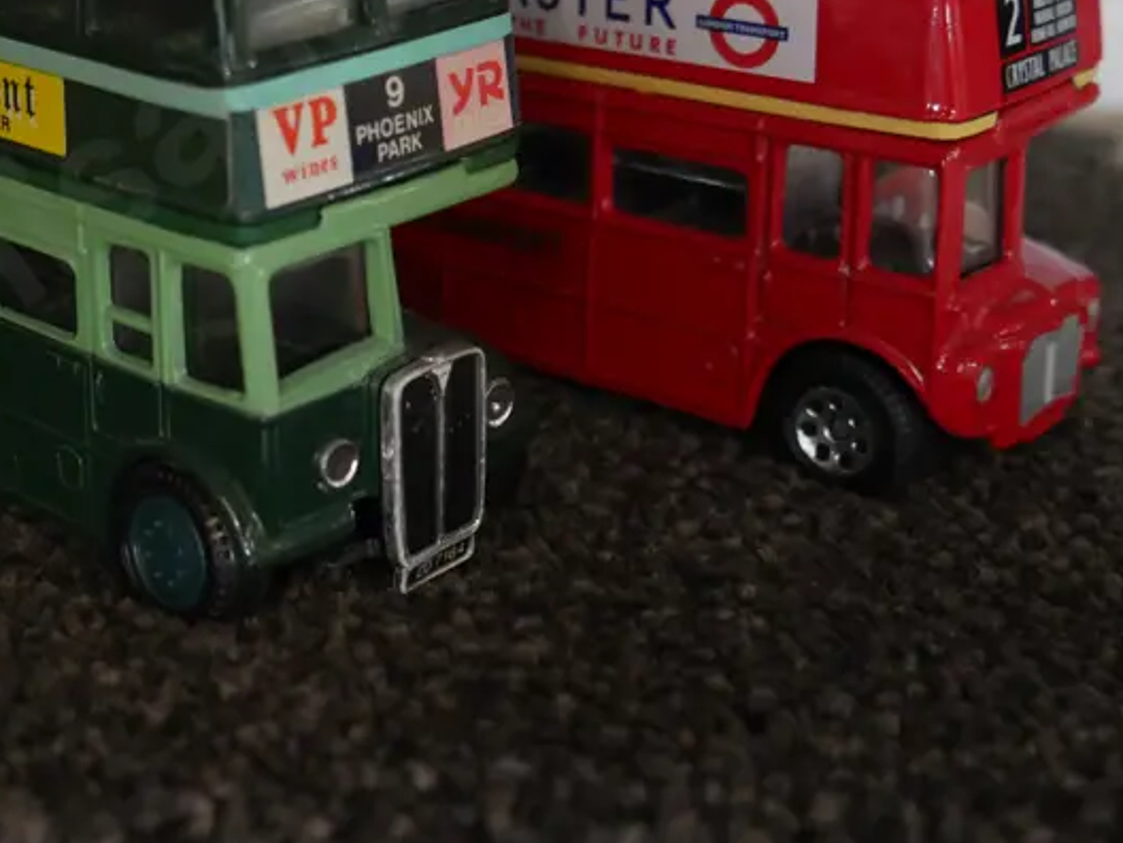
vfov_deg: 21.6
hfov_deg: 29.0
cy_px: 52
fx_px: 2141
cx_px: 285
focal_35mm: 66
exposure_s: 1/60
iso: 1600
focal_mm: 17
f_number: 4
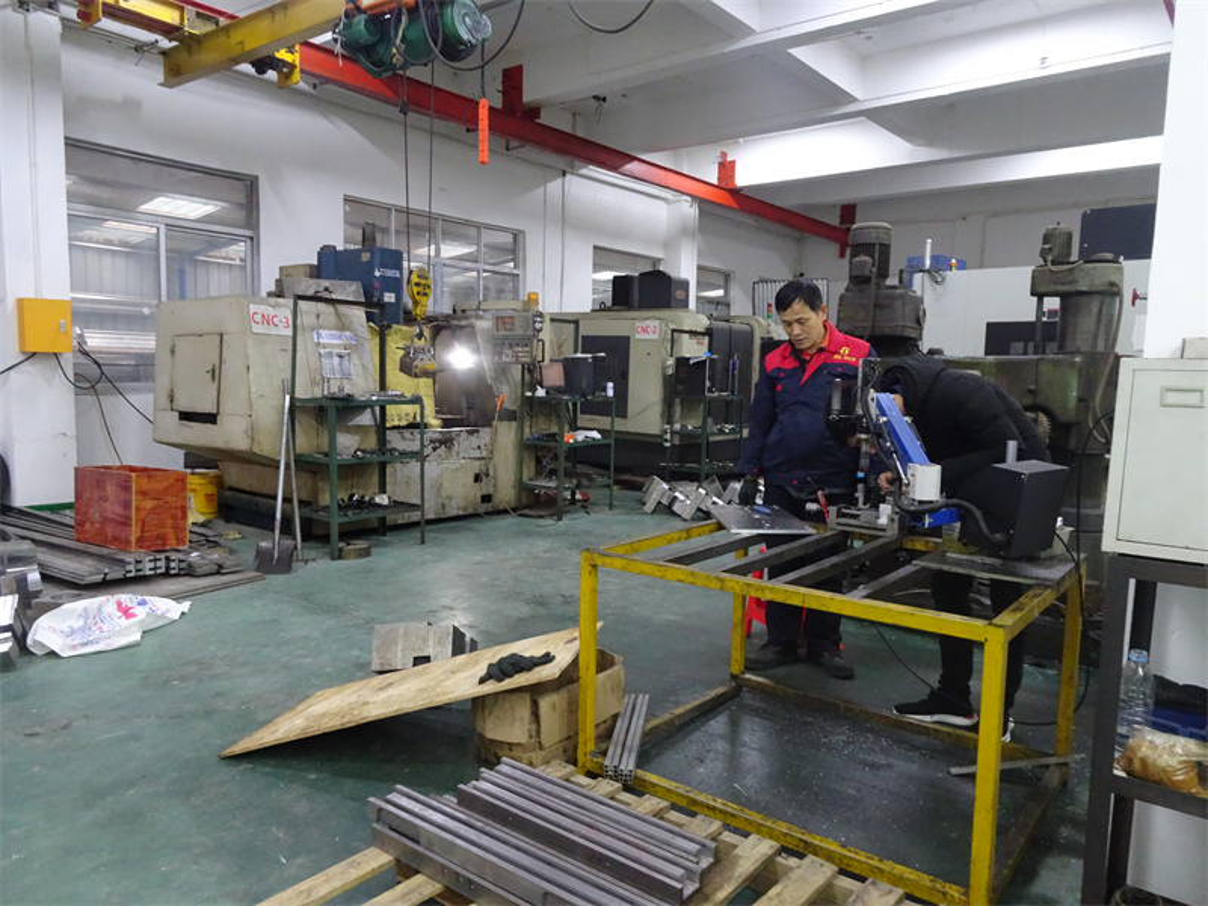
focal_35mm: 24
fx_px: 838
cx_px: 604
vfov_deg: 56.8
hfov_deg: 71.6
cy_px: 453
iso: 800
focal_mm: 4.1
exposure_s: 1/25
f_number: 3.5
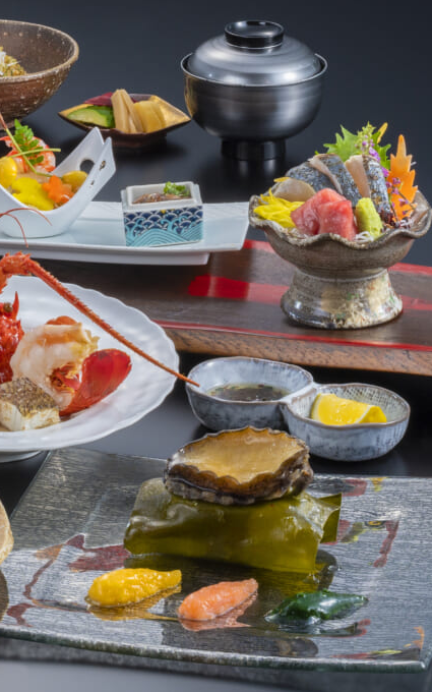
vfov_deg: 10.7
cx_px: -20
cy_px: 345
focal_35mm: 195
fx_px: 3673
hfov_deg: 6.7
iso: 200
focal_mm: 85
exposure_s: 1/100
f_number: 13
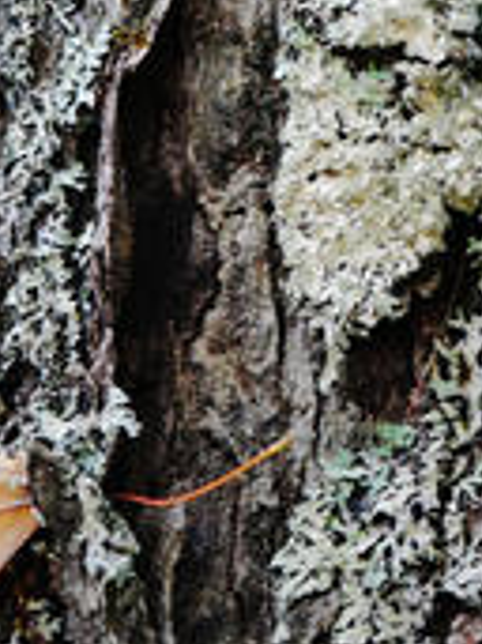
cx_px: 441
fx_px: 9796
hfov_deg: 2.8
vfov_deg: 3.8
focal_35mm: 527
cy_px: -38
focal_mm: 100
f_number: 4
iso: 1000
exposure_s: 1/250
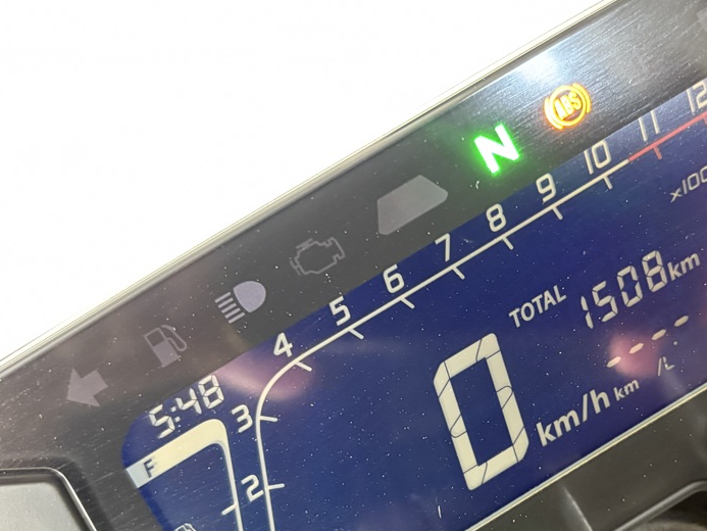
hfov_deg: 38.9
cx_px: 502
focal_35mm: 48
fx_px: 981
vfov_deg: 30.1
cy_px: 344
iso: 640
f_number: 1.6
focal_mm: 5.96
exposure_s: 1/30
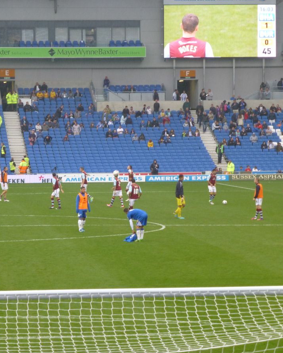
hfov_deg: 8.6
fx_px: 1874
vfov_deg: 10.8
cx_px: 86
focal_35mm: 179
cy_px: 176
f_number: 5.4
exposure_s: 1/80
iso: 200
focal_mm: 24.4
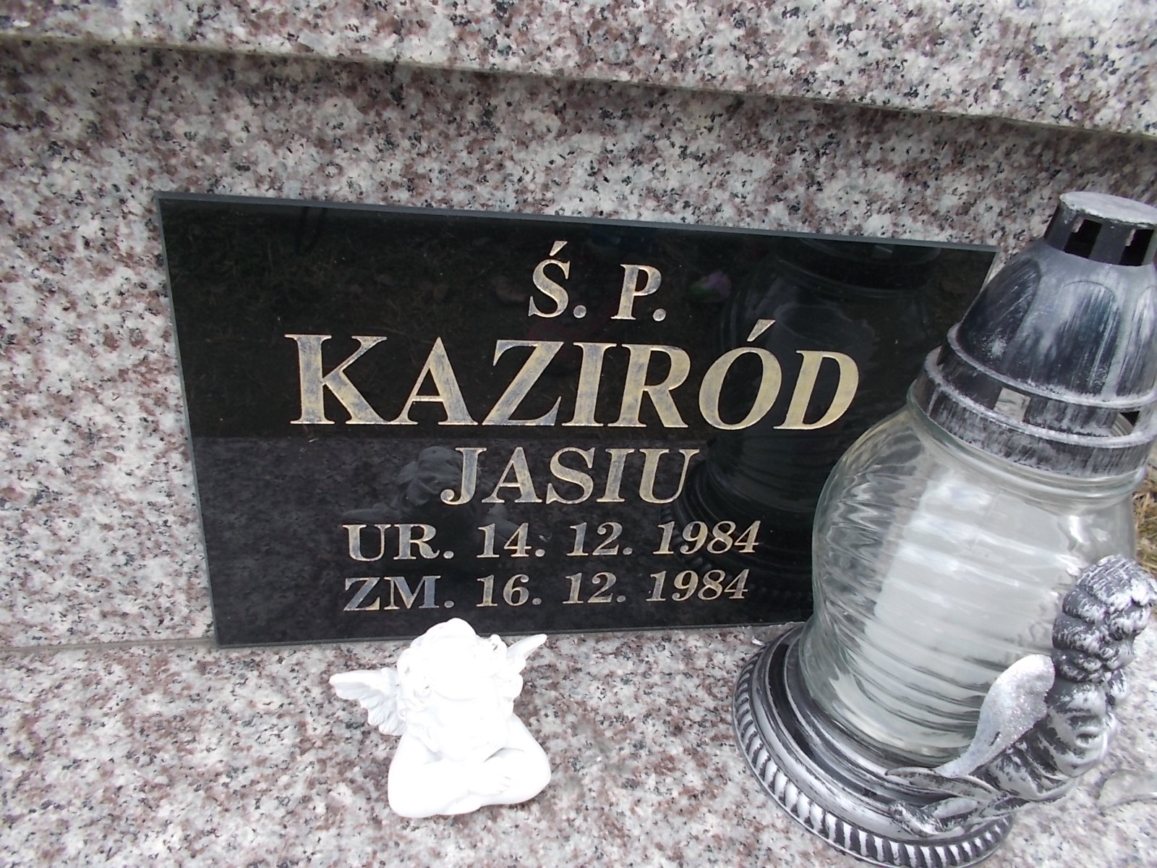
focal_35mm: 26
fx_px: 869
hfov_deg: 67.3
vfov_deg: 53.1
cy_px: 434
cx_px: 578
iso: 80
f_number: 3.2
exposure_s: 1/160
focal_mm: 4.6
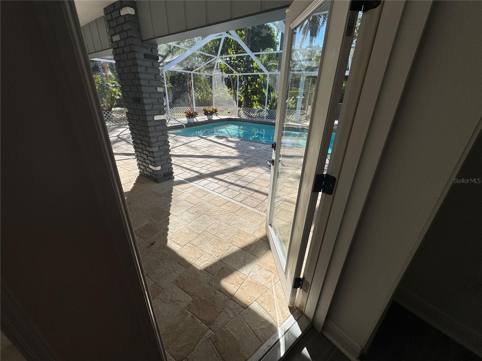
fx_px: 195
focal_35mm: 14
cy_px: 180
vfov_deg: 85.7
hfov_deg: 102.1
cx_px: 241
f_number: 2.2
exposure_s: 1/944
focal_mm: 2.22
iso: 50
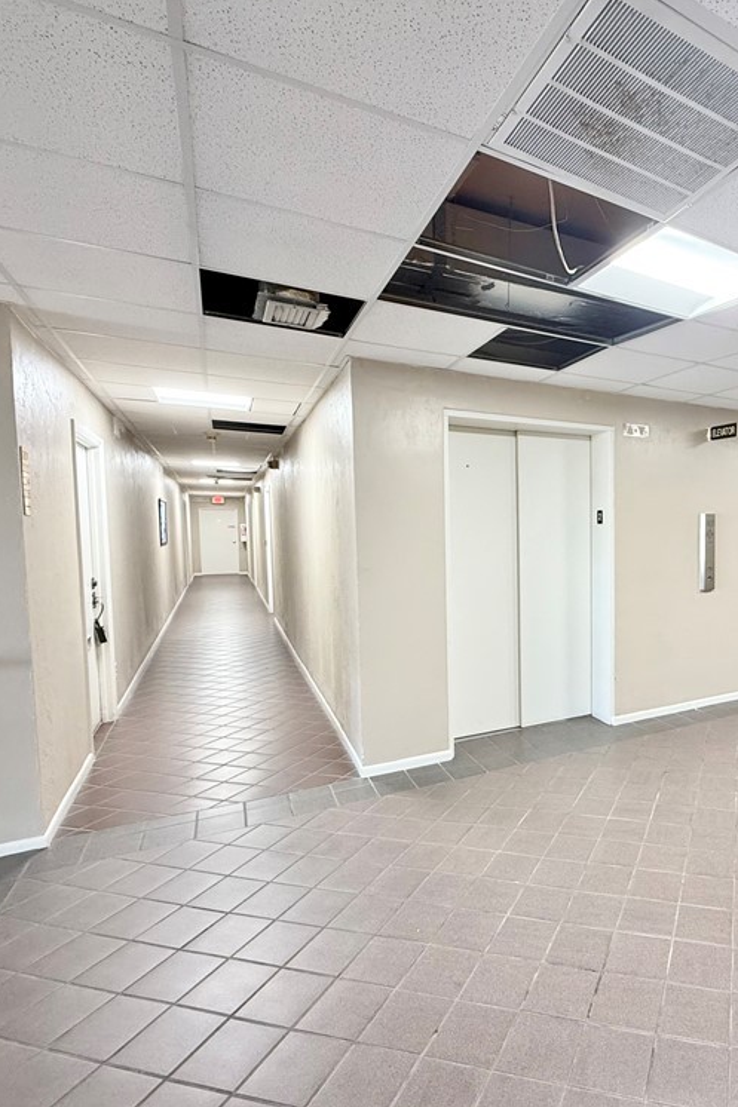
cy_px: 564
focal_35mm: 20
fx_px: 615
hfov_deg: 56.5
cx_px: 610
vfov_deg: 84.0
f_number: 2.2
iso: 200
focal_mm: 2.22
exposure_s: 1/60
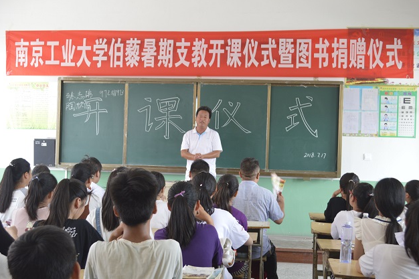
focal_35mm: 49
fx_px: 570
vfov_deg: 27.5
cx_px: 207
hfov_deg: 40.4
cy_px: 139
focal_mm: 32
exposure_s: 1/40
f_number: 5.6
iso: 400
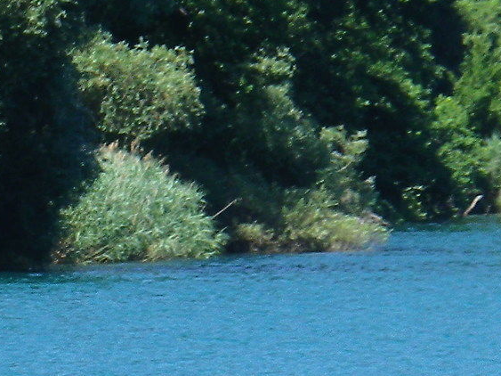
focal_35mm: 1194
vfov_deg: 1.2
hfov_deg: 1.7
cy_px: 182
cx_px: -248
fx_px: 17277
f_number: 5.9
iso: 80
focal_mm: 50
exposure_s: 1/160
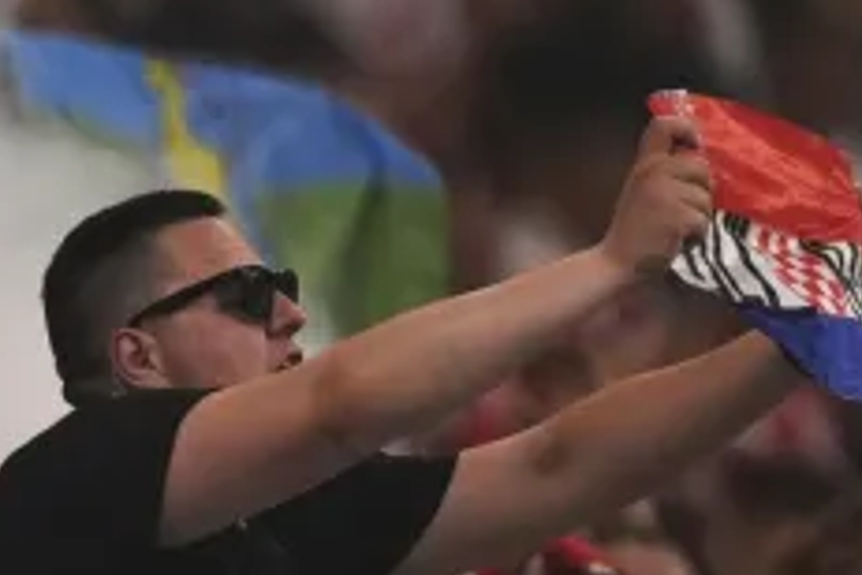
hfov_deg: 1.6
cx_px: 515
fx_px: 31508
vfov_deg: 1.0
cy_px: 228
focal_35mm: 1316
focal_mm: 400
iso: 2000
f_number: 2.8
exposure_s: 1/3200
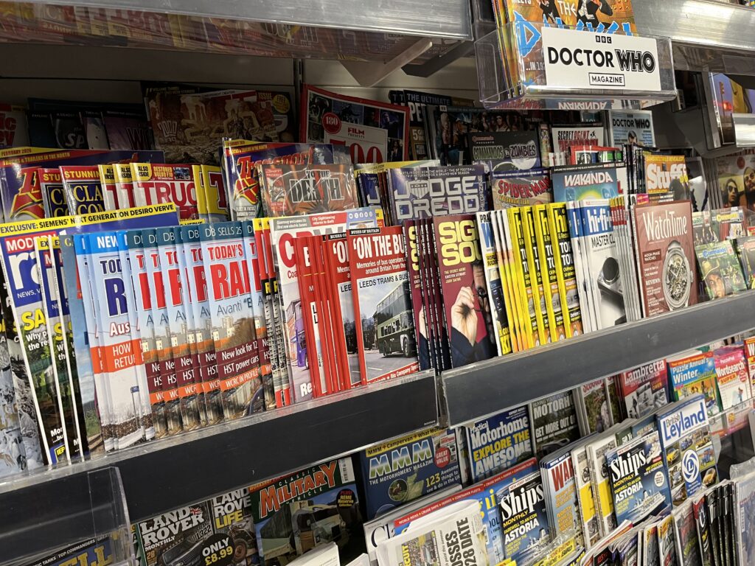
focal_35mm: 26
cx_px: 378
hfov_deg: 67.3
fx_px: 567
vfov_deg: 53.1
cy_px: 283
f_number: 1.6
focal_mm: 5.1
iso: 125
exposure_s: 1/50
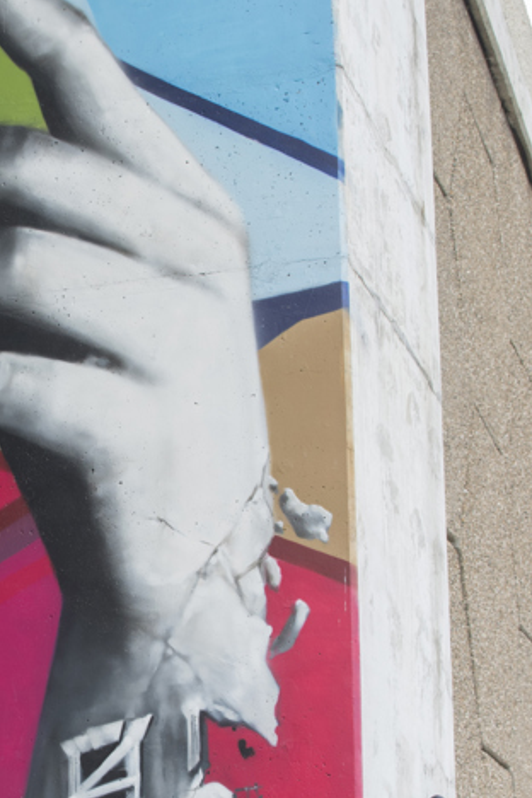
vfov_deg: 24.6
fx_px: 1818
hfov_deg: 16.4
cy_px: 539
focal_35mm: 82
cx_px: 27
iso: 400
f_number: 8
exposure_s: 1/100
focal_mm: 32
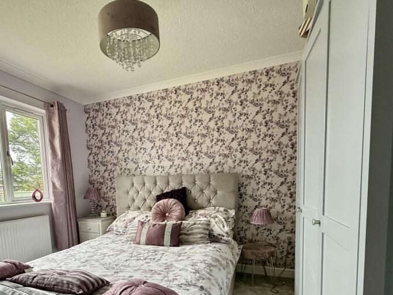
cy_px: 211
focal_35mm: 21
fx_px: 238
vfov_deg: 60.9
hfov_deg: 78.3
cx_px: 162
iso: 125
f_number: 2.2
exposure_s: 1/99
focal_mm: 2.22
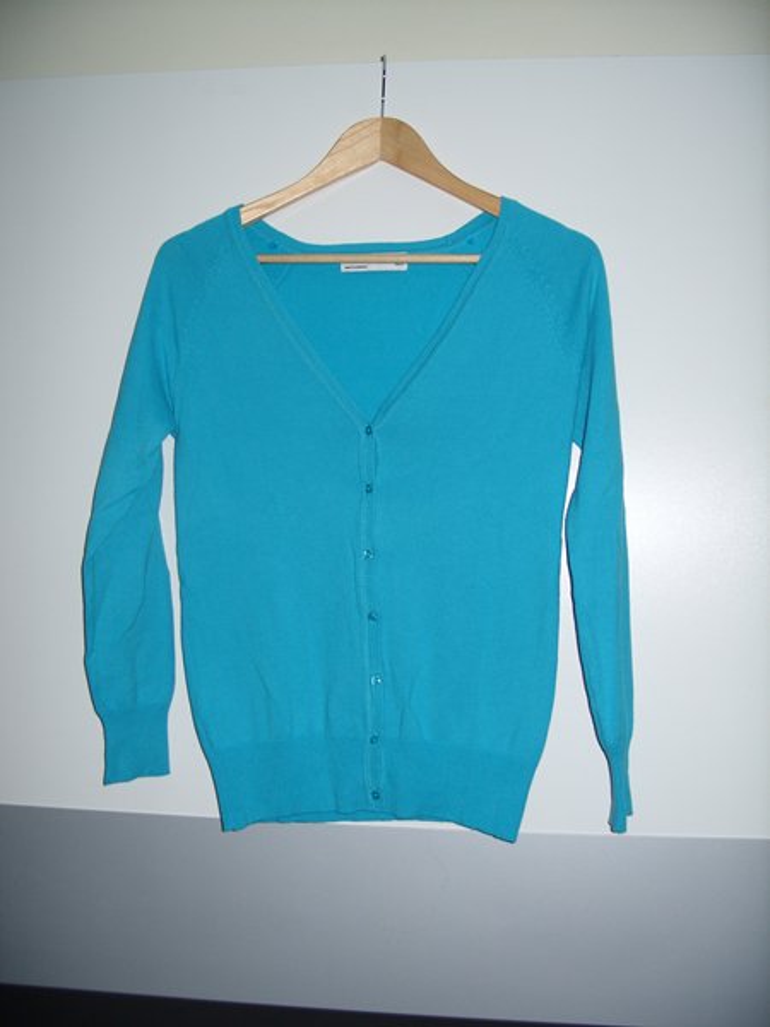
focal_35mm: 38
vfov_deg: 49.0
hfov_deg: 37.7
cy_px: 514
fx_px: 1127
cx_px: 385
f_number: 2.8
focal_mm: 7.8
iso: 50
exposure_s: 1/30
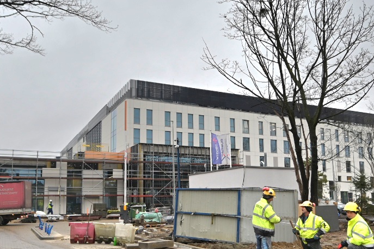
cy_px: 165
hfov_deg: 57.2
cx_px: 184
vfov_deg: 39.5
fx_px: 343
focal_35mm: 33
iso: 125
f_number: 2.8
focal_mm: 14
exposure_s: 1/400
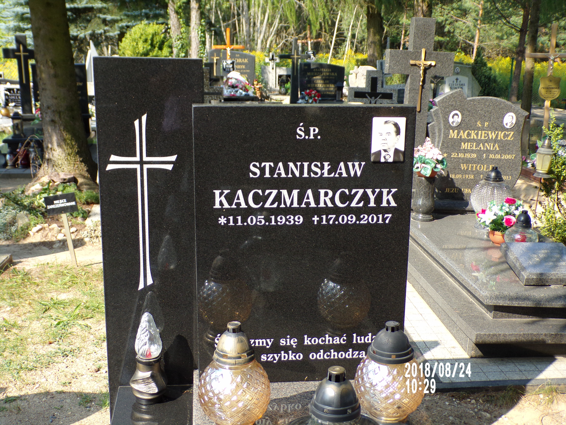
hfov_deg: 44.8
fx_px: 687
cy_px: 212
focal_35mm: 42
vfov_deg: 34.3
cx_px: 283
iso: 80
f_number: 3.4
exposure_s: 1/240
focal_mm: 7.6
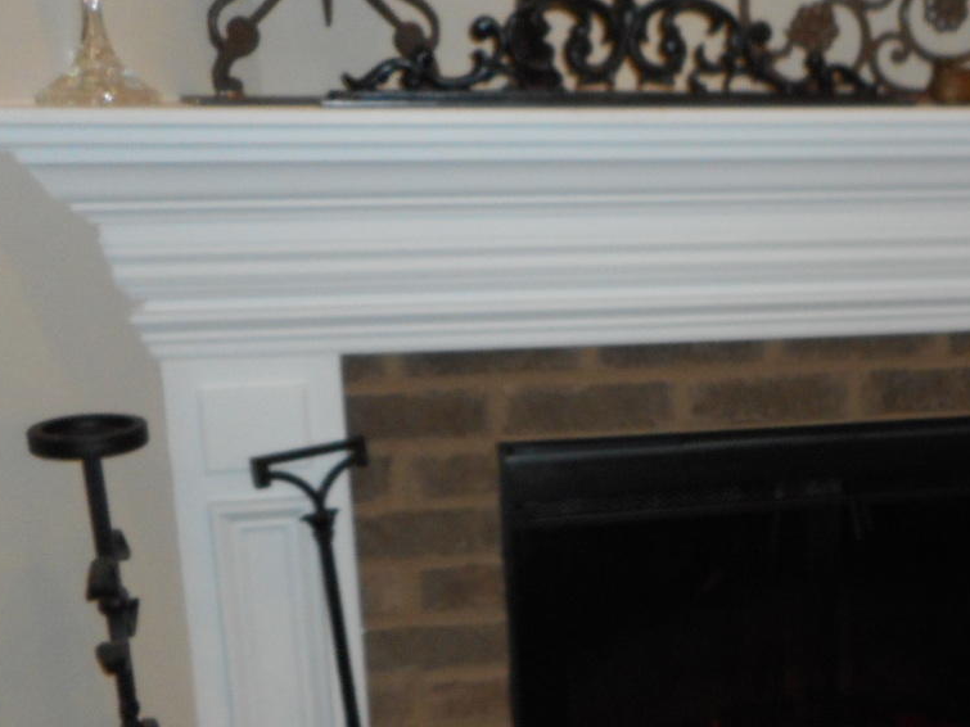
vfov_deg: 27.3
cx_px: 803
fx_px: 1485
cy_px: 511
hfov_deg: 34.8
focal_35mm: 53
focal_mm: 4.5
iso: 200
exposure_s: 1/25
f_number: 3.7
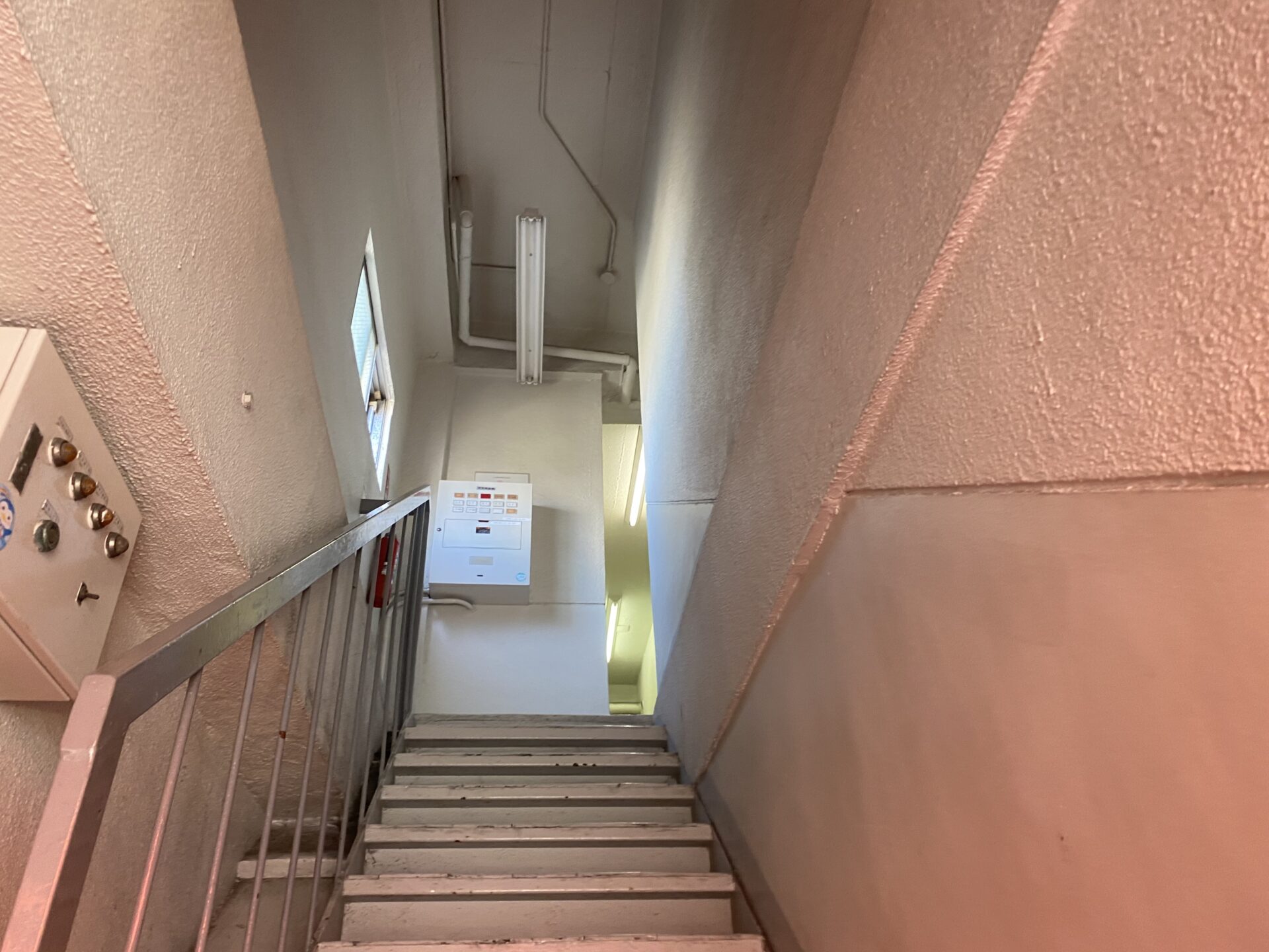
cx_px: 634
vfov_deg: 53.1
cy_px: 476
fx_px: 953
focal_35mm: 26
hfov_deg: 67.3
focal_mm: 4.25
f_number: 1.8
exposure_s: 1/72
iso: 125
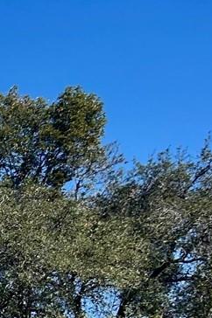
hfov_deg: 8.8
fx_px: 1053
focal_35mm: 119
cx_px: -477
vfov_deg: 15.5
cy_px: 509
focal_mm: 5.7
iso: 50
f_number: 1.5
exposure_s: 1/4444
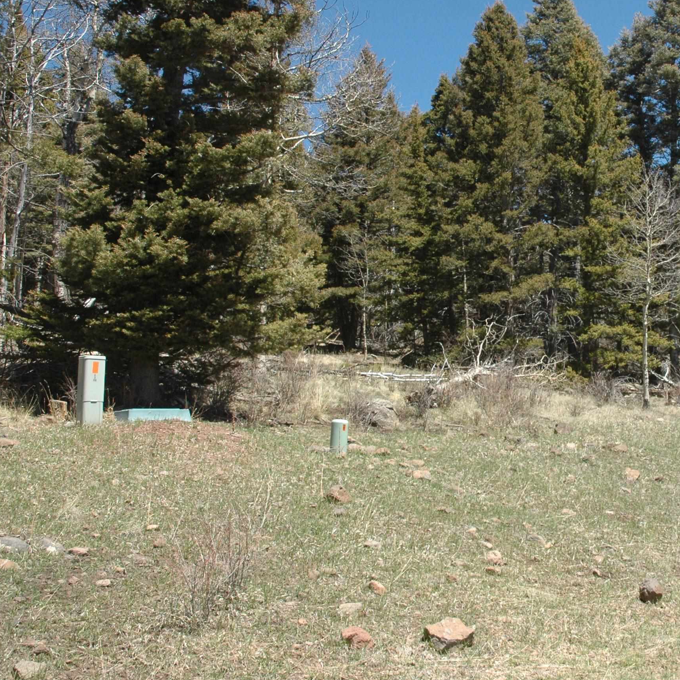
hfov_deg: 40.2
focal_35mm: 40
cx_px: 544
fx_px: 889
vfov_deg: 41.8
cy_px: 297
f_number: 9
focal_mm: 18
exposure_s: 1/320
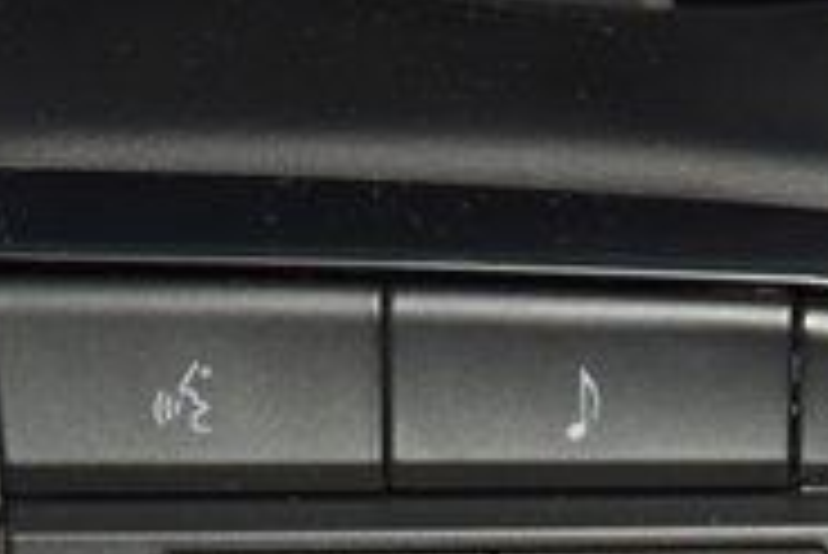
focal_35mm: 366
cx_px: 464
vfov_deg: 3.8
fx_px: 8424
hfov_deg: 5.6
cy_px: 412
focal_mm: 70
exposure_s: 1/125
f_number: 8
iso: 100
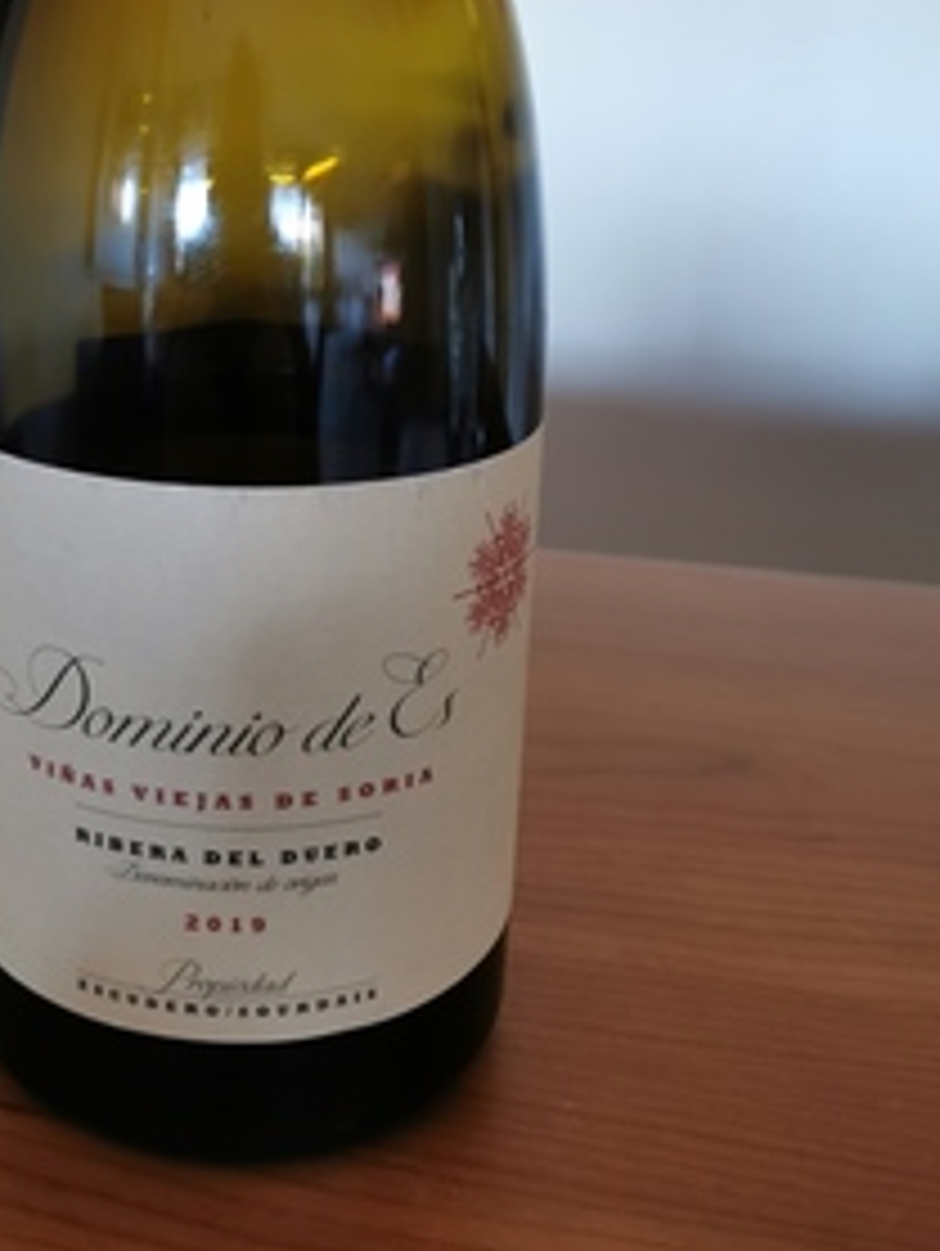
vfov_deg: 43.6
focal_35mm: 42
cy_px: 340
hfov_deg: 33.9
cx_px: 277
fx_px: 1518
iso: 320
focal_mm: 5.58
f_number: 1.8
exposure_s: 1/33.3
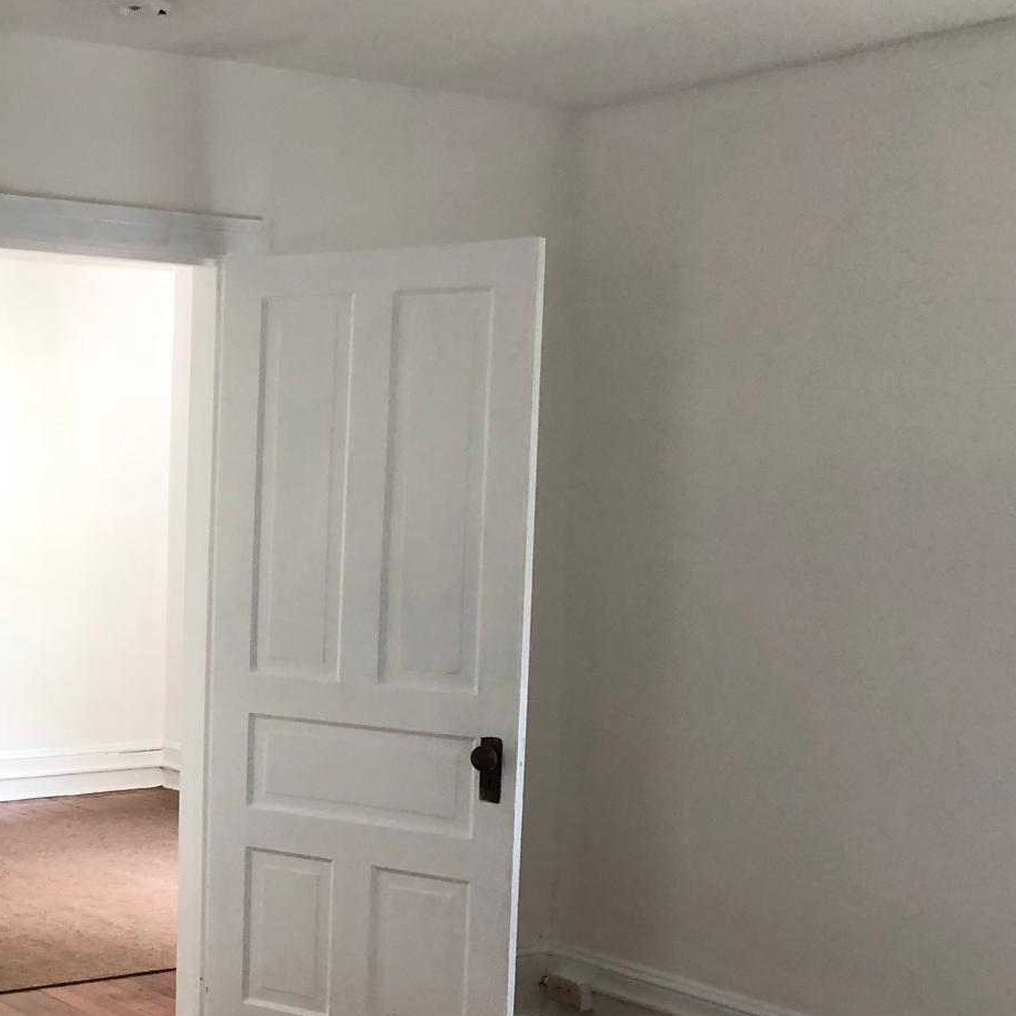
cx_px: -42
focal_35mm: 55
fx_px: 1826
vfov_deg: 31.0
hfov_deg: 28.8
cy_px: 624
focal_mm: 3.99
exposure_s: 1/17
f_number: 1.8
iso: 40
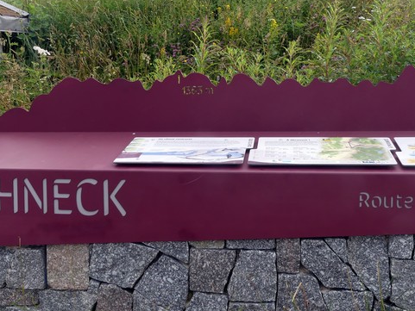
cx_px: 206
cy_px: 139
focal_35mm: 39
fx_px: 468
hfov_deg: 47.9
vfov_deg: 36.8
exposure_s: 1/320
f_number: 4
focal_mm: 4.5
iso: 100
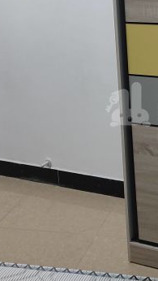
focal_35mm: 63
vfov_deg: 33.1
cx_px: 170
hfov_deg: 18.5
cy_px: 105
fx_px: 469
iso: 774
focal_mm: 5.96
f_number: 1.75
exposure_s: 1/20
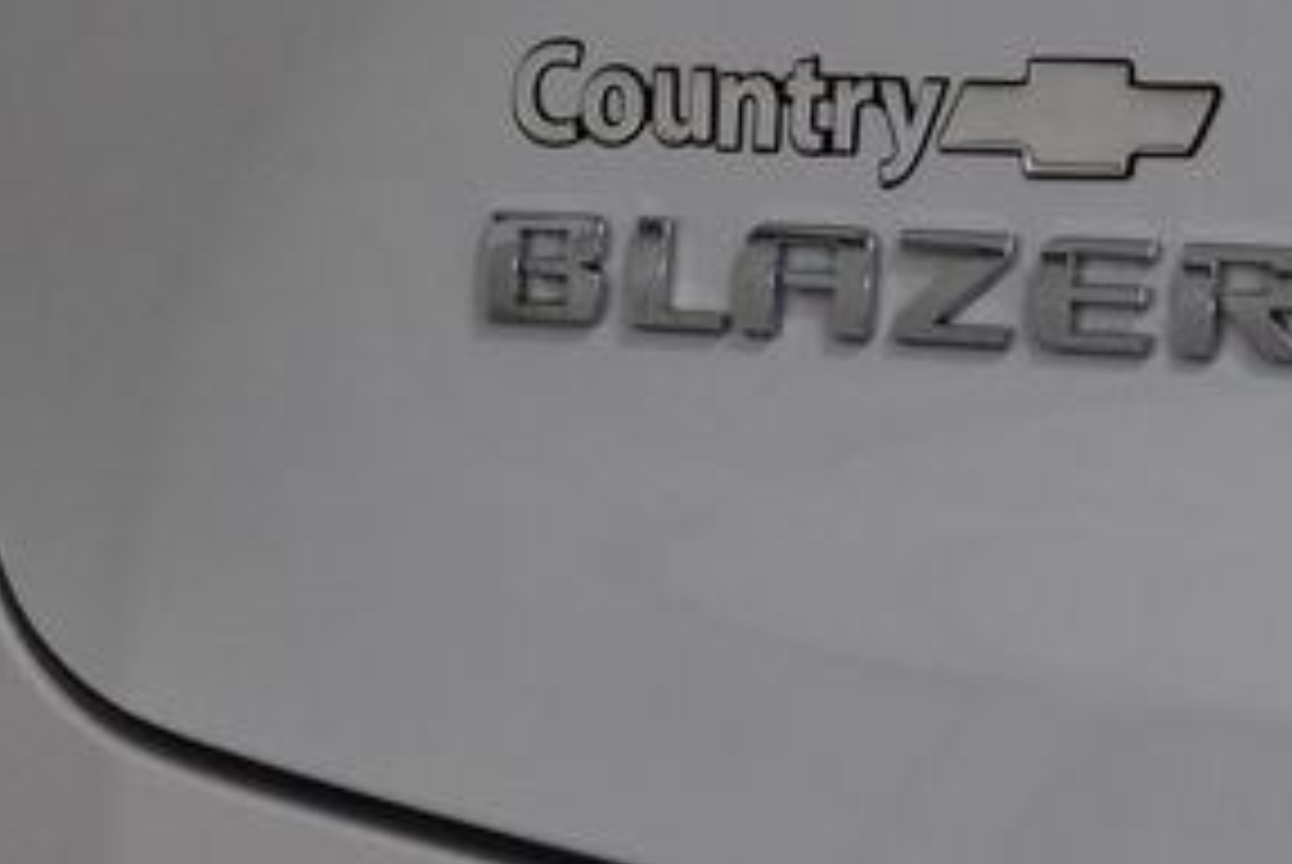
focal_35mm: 234
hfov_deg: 8.8
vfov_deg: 5.9
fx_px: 8406
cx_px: 716
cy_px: 205
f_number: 7.1
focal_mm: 70
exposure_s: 1/125
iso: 1600
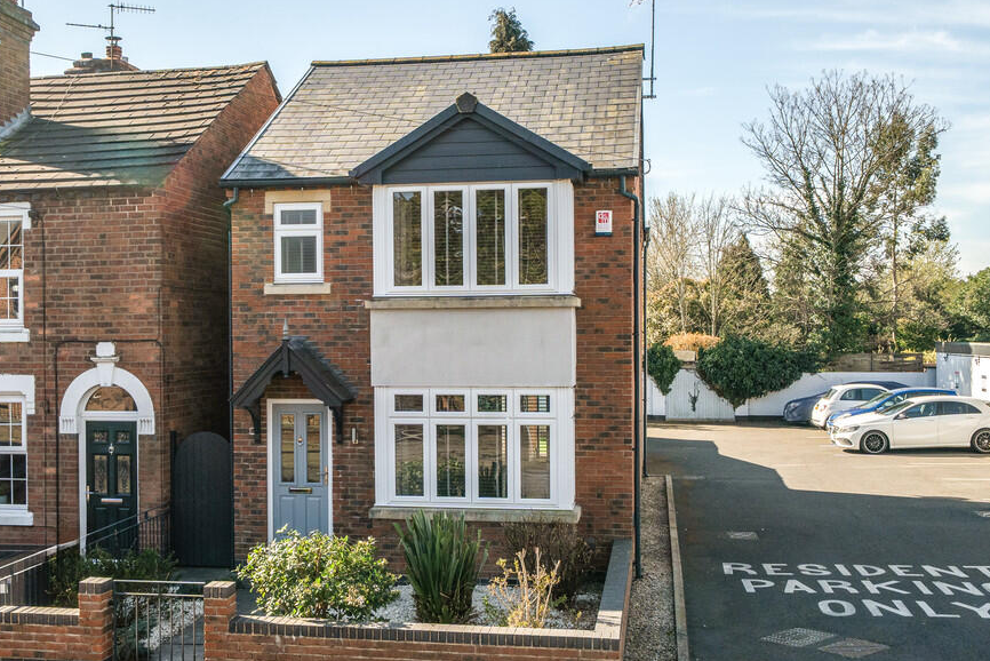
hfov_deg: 49.5
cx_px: 449
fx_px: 1073
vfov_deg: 34.2
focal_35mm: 39
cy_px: 368
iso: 400
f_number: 8
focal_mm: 22
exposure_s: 1/640
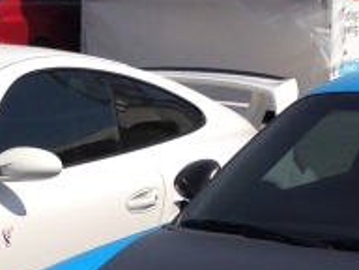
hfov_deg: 11.2
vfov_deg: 8.4
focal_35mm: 176
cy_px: 294
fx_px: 1825
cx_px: 131
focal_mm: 4.1
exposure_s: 1/2857
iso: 50
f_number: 2.4
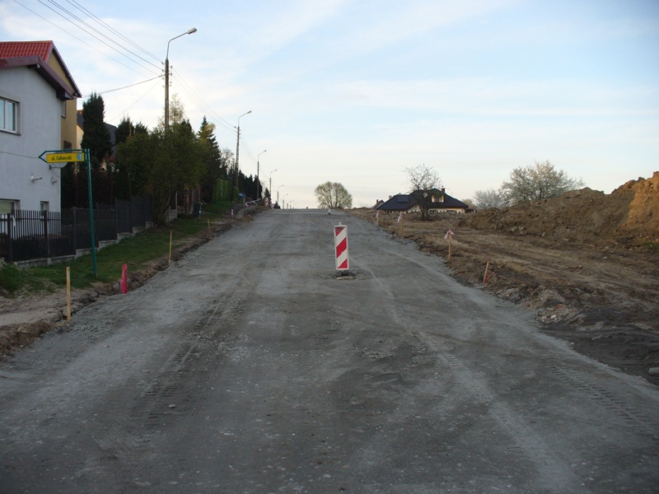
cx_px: 330
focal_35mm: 37
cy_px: 247
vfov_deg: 38.7
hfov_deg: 50.1
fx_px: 704
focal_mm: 6.1
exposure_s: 1/250
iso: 100
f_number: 2.8
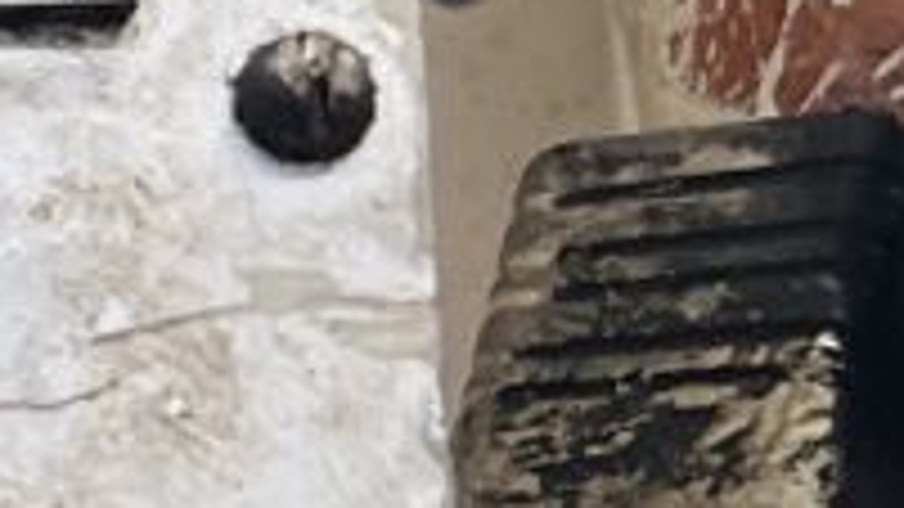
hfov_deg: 7.0
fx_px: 6303
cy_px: 1616
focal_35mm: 263
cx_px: -2186
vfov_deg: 4.4
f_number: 1.5
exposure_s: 1/120
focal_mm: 5.7
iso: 125
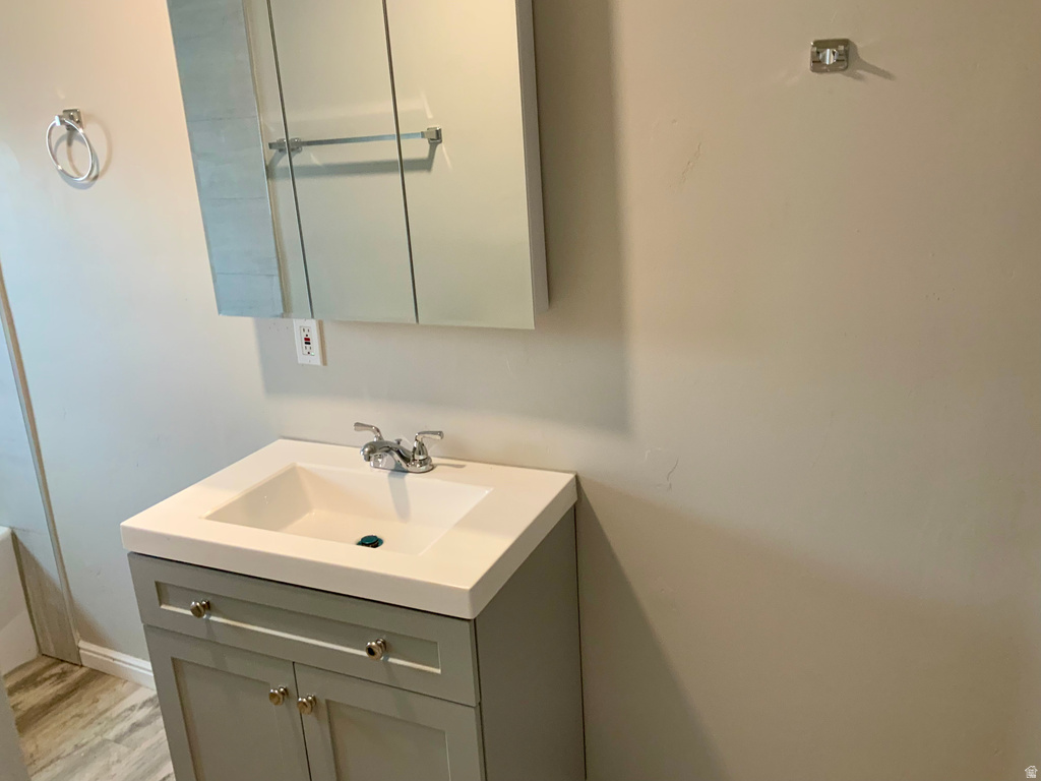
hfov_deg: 61.7
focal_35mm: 29
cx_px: 520
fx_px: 872
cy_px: 390
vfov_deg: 48.2
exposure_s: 1/60
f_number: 1.8
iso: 125
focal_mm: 3
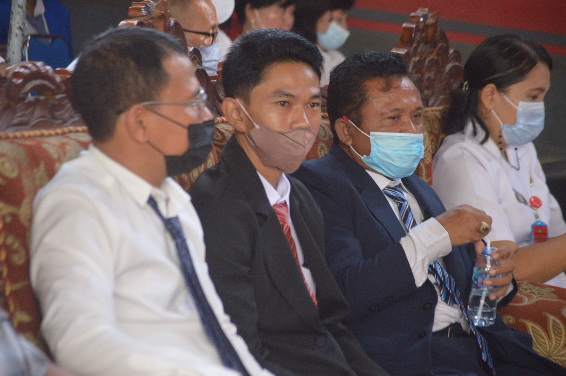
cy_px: 188
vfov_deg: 9.3
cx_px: 283
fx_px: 2309
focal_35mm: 147
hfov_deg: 14.0
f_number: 4.5
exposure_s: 1/60
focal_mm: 98
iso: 1400
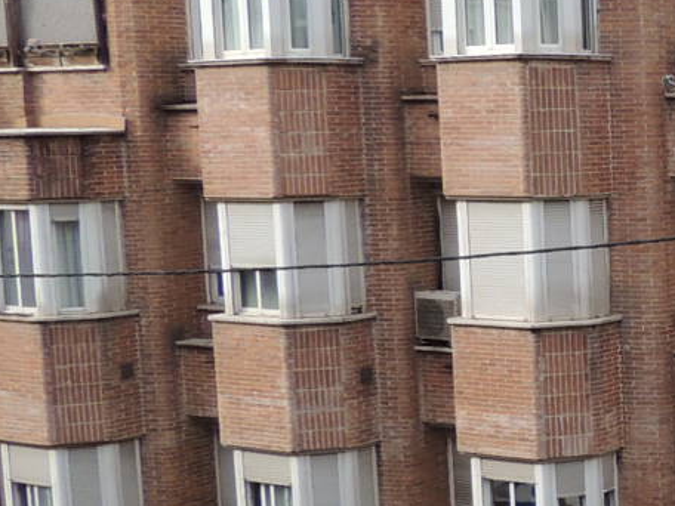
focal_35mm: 79
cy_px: 291
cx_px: 1082
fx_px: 1540
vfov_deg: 18.7
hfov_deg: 20.3
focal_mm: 4.3
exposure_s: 1/400
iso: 100
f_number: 3
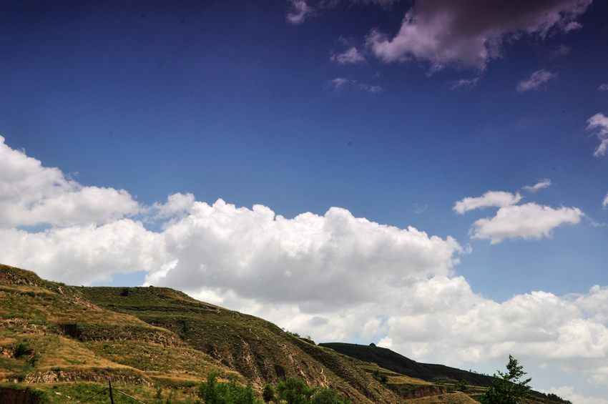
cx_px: 304
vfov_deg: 29.8
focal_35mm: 45
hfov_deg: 43.6
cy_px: 202
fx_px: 759
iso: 200
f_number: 25
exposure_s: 1/160
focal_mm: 30
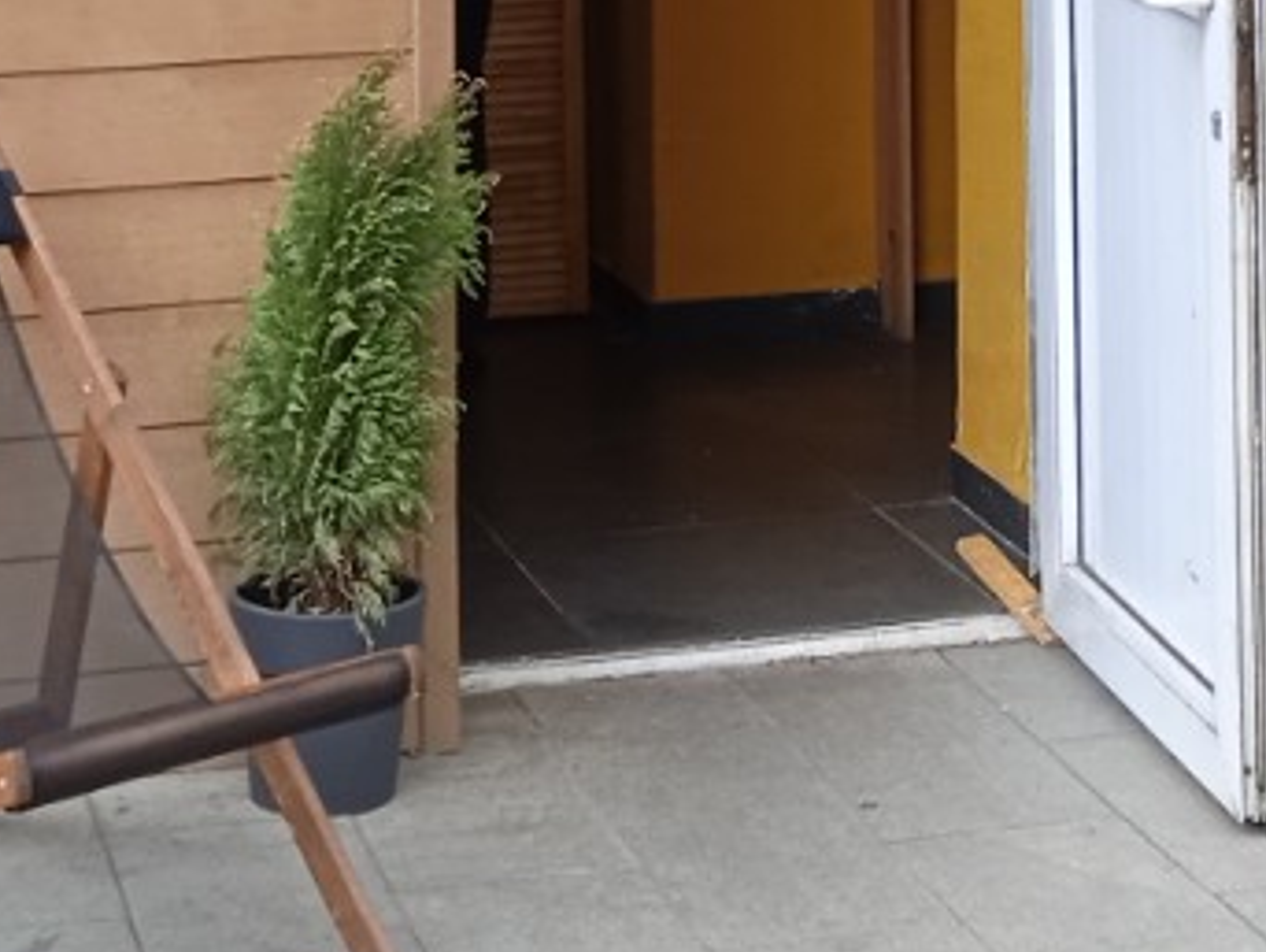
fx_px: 3989
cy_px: -467
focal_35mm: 109
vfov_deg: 12.9
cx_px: 868
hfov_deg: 18.0
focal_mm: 3.43
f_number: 2.2
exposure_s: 1/122
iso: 100
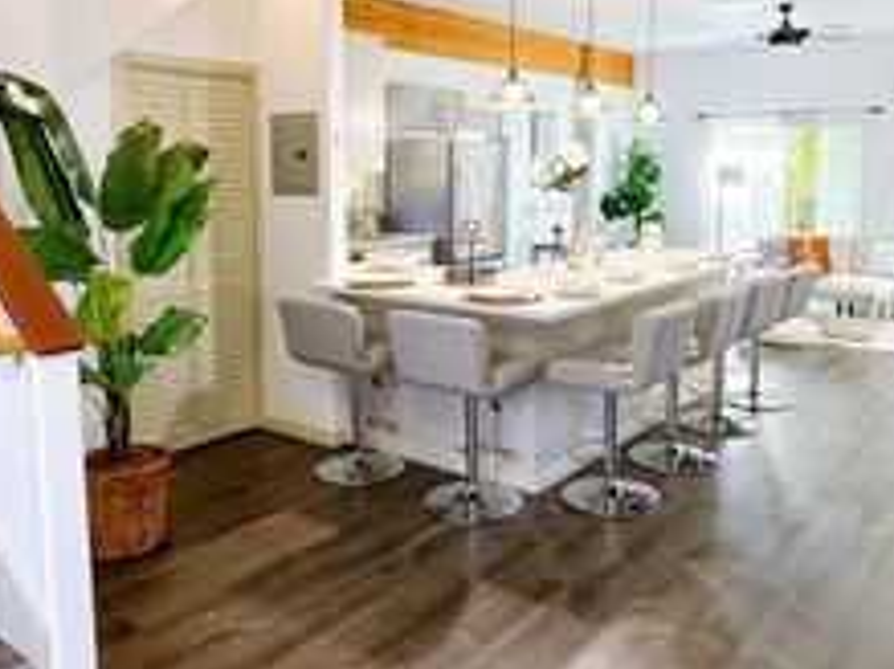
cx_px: 478
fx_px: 826
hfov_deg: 56.8
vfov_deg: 43.6
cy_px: 235
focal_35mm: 32
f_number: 2.2
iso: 200
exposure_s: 1/60
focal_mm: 2.22
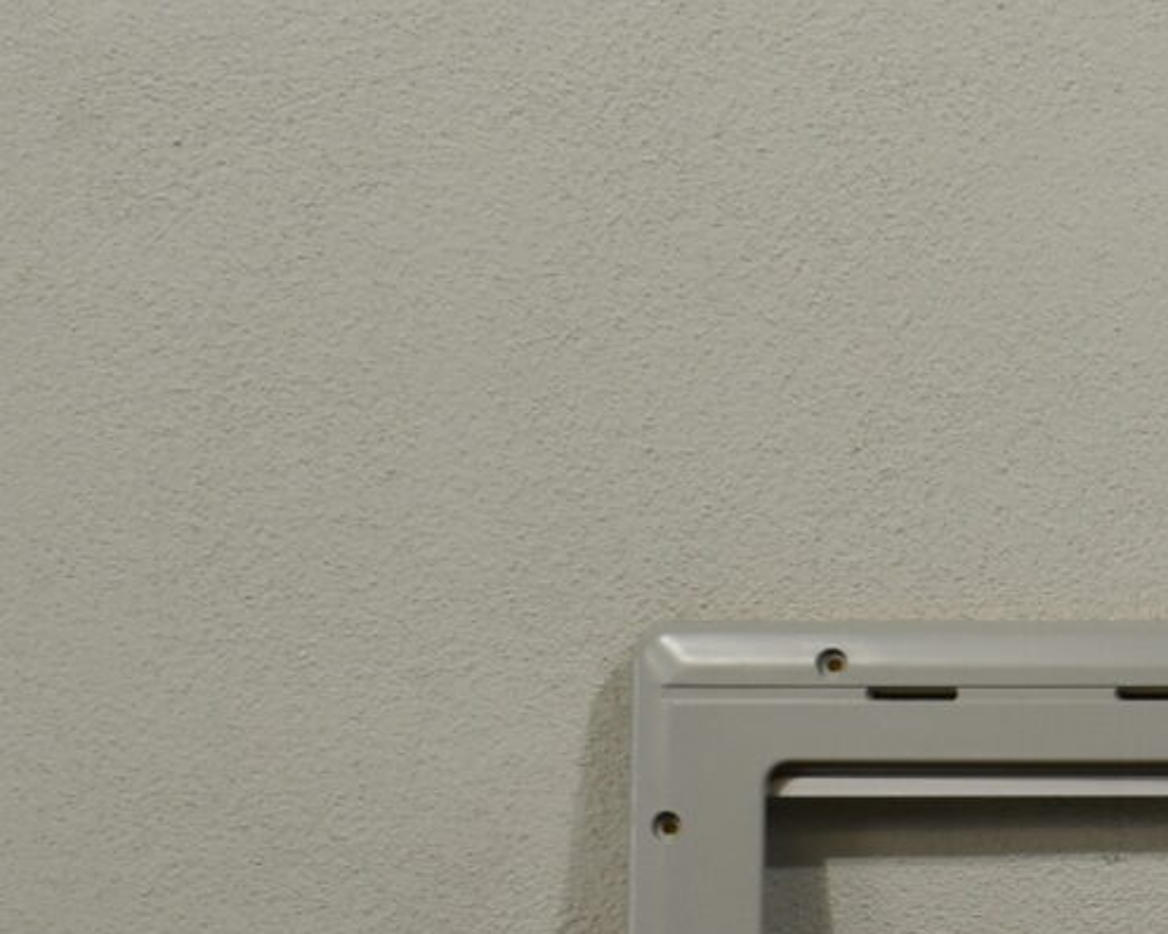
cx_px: 1756
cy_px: 954
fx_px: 4528
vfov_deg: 11.6
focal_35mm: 131
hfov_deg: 13.8
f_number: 5.6
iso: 250
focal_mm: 18
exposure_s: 1/125
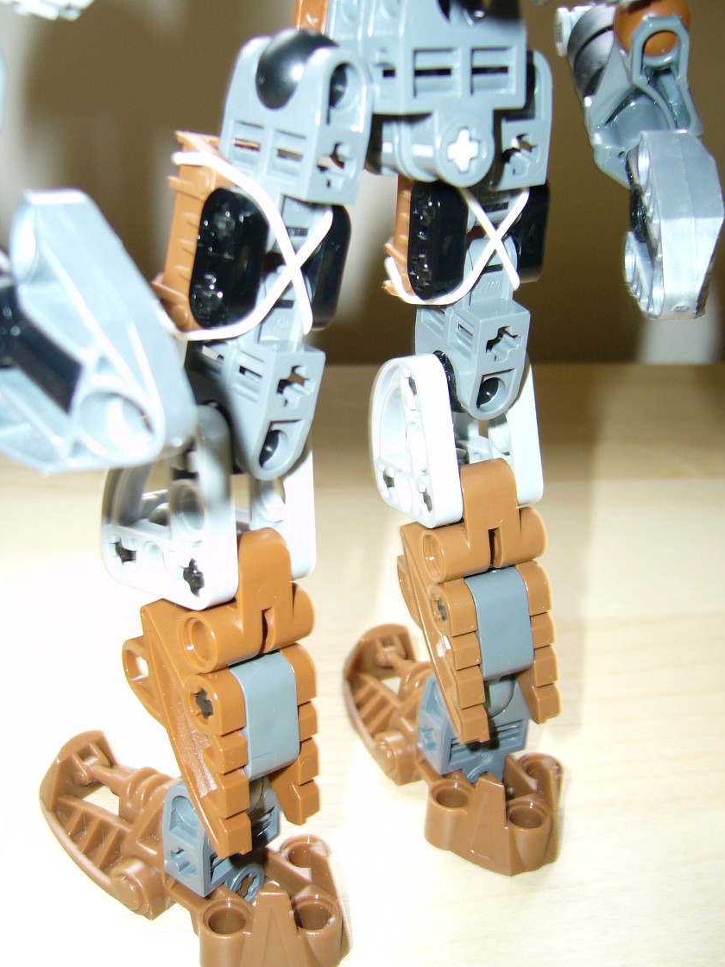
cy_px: 504
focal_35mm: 40
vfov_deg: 46.8
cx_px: 322
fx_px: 1117
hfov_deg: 35.9
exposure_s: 1/30
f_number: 2.8
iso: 100
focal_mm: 5.8
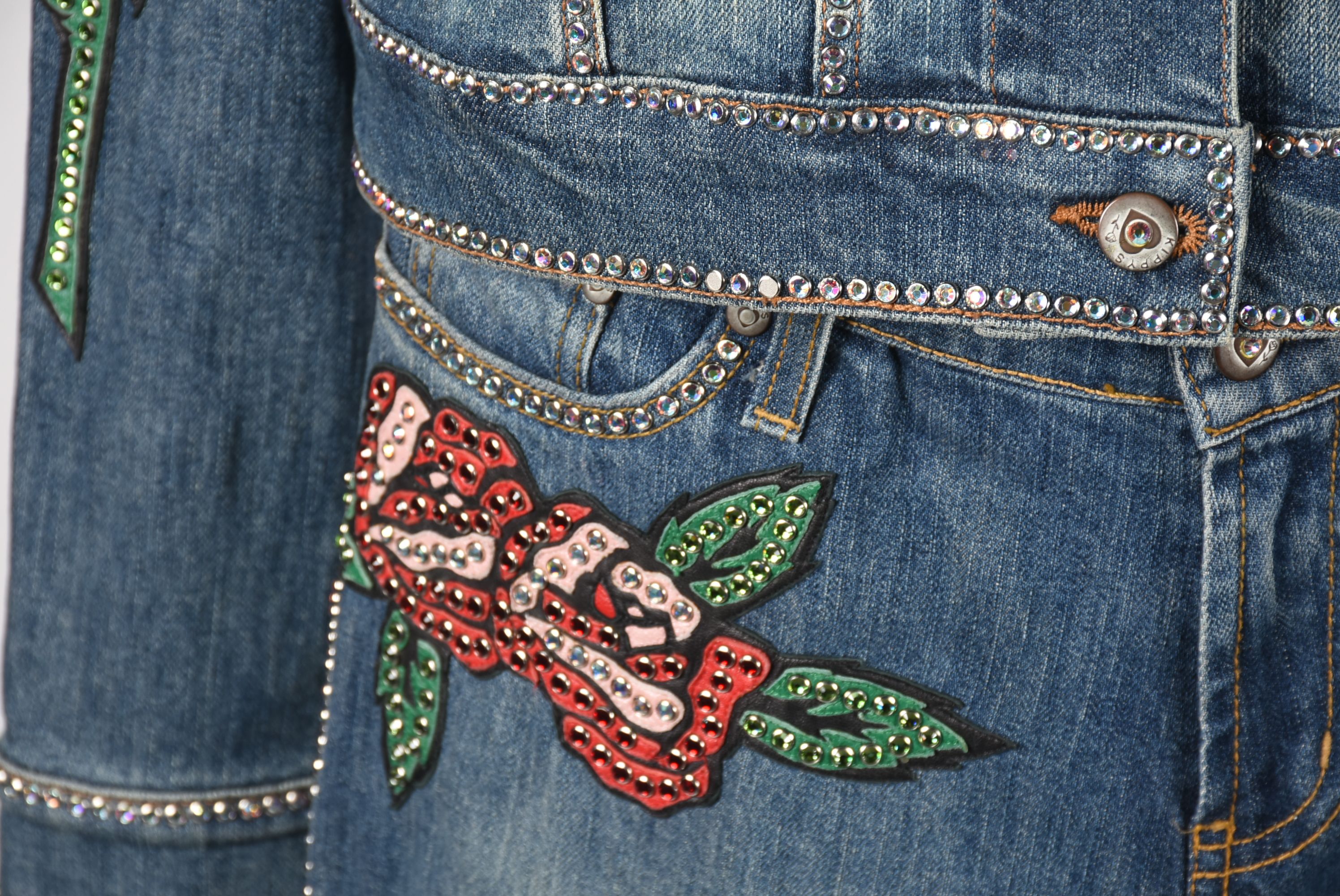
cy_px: 448
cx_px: 670
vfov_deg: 8.7
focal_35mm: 158
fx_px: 5867
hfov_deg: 13.0
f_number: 10
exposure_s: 1/125
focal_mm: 105
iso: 200
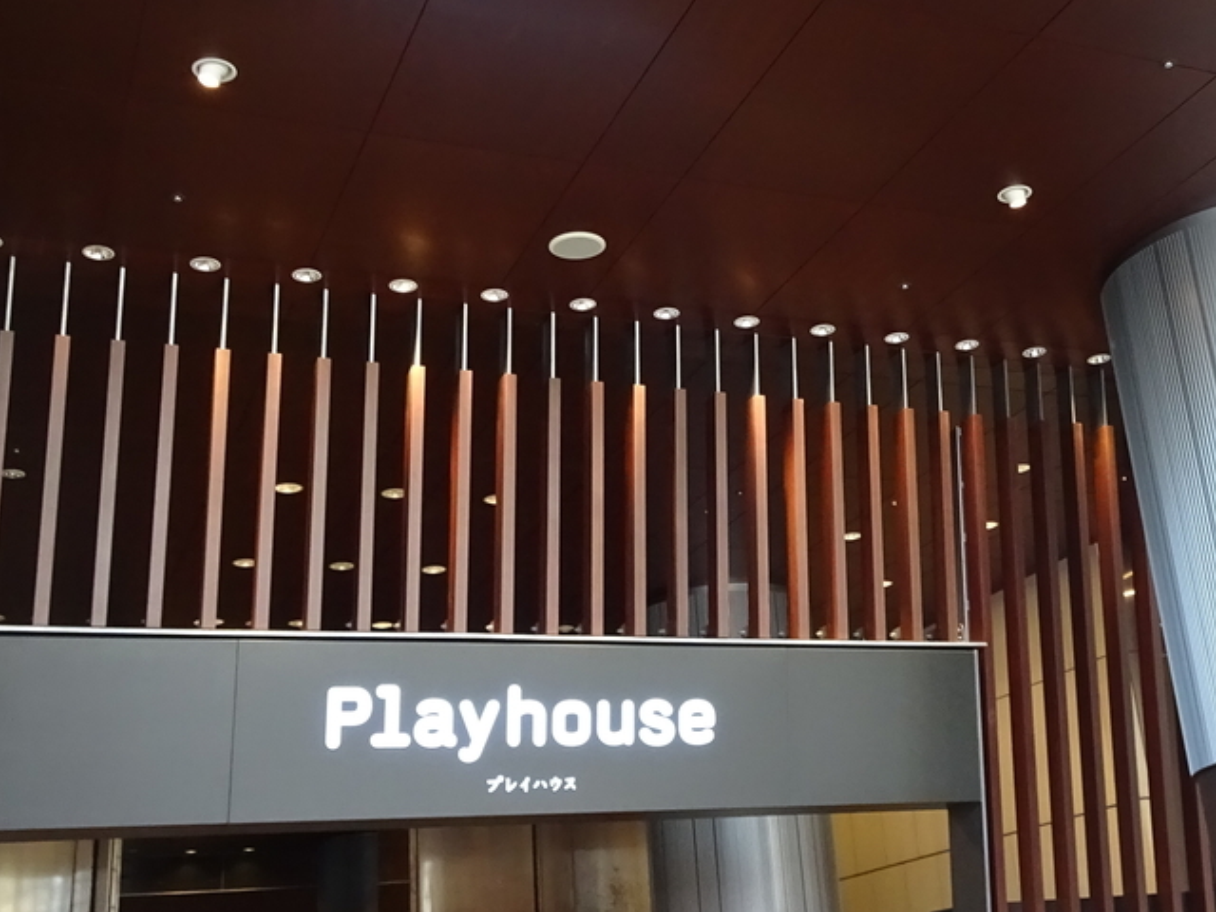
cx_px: 741
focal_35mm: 45
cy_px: 382
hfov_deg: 41.8
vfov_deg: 32.1
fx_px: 1581
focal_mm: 4.1
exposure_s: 1/30
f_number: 3.5
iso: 320
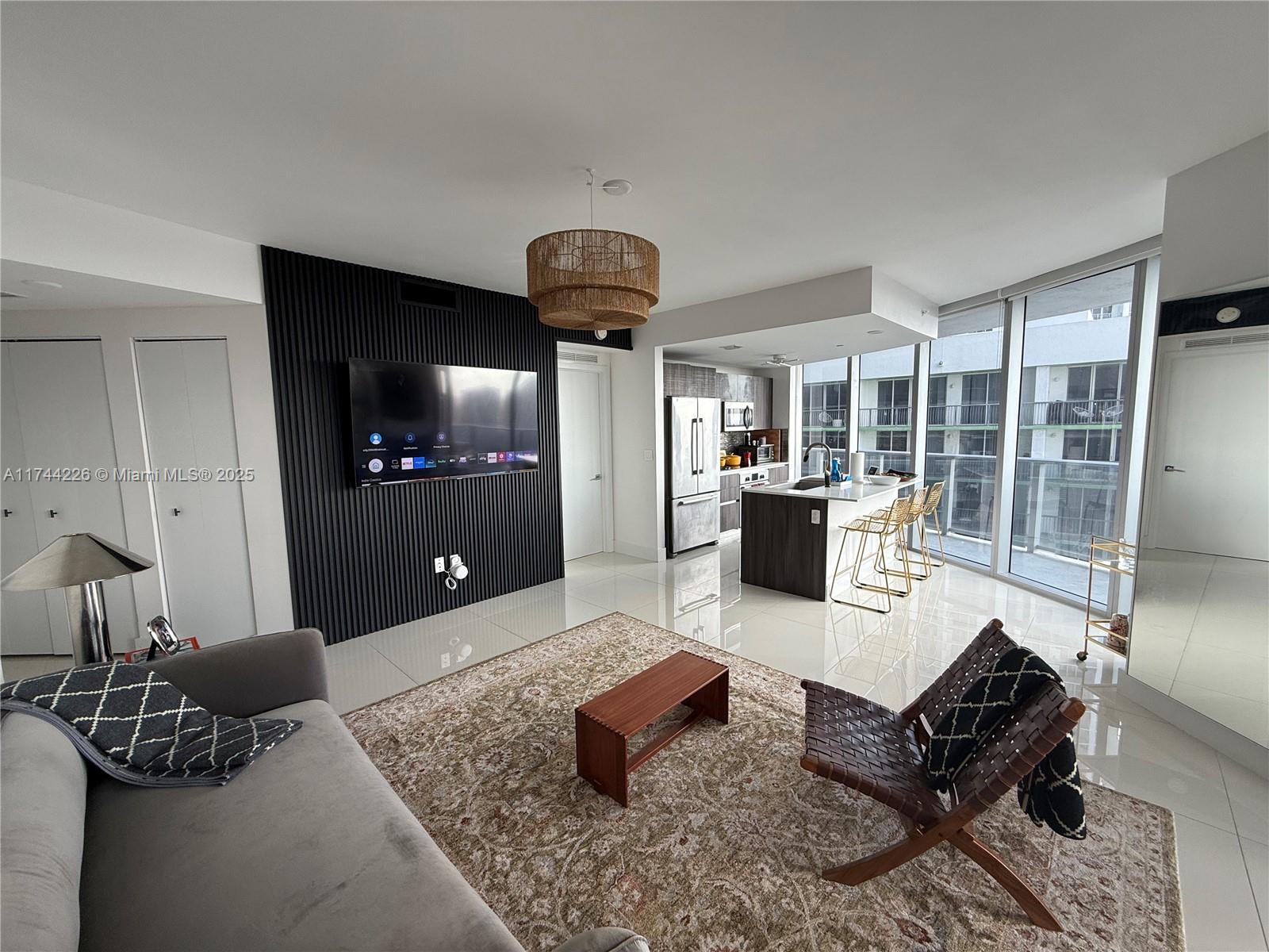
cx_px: 634
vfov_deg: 85.7
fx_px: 513
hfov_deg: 102.1
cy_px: 476
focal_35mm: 14
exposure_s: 1/99
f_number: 2.2
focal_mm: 2.22
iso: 50
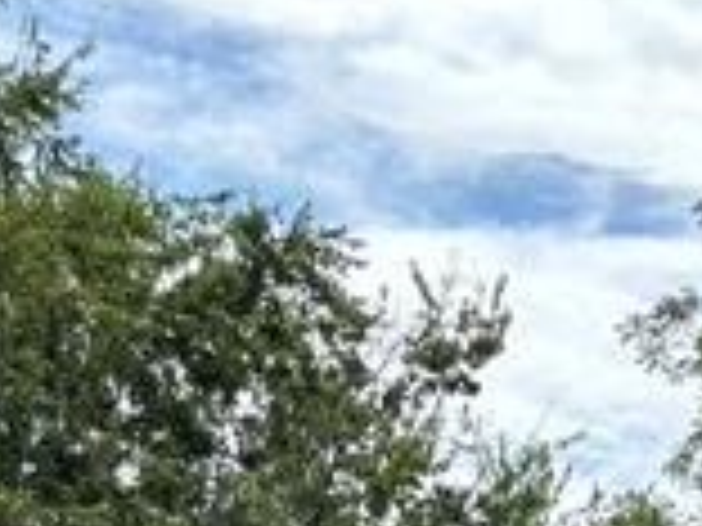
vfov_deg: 7.6
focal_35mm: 171
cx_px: 1400
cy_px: 1551
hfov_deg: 10.6
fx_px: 3468
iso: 50
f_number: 1.6
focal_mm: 5.96
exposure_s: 1/3413
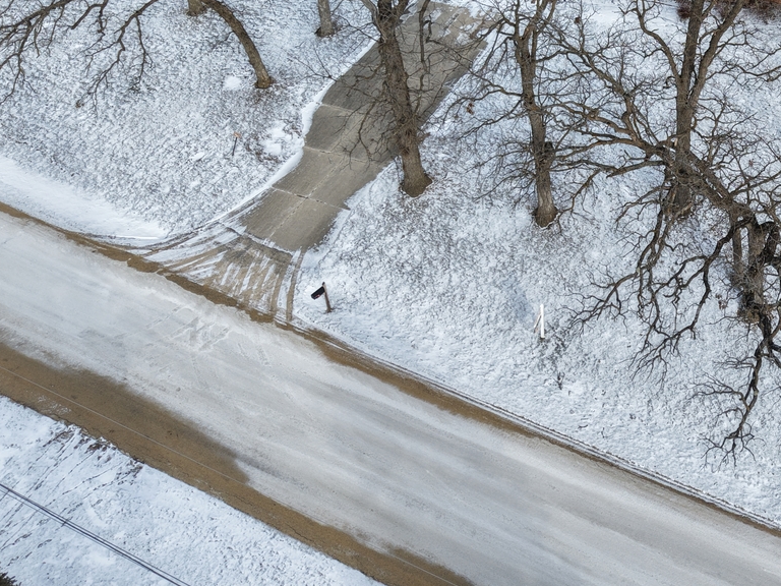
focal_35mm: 45
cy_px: 43
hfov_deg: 39.0
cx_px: 707
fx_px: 1015
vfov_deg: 30.5
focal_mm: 8.67
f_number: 1.8
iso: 100
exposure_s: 1/1250
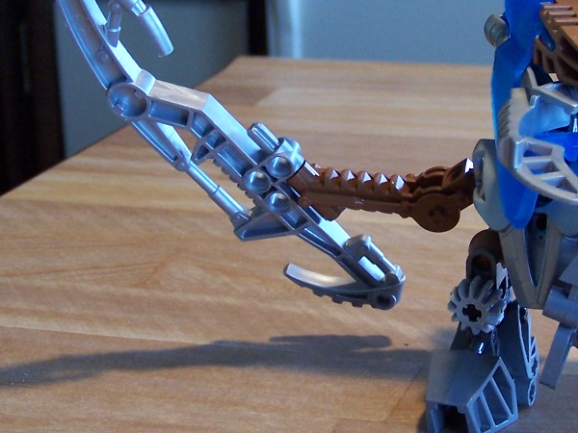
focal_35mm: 102
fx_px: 1703
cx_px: 391
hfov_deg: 19.2
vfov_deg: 14.5
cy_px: 148
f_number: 3.2
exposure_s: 1/30
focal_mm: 8.5
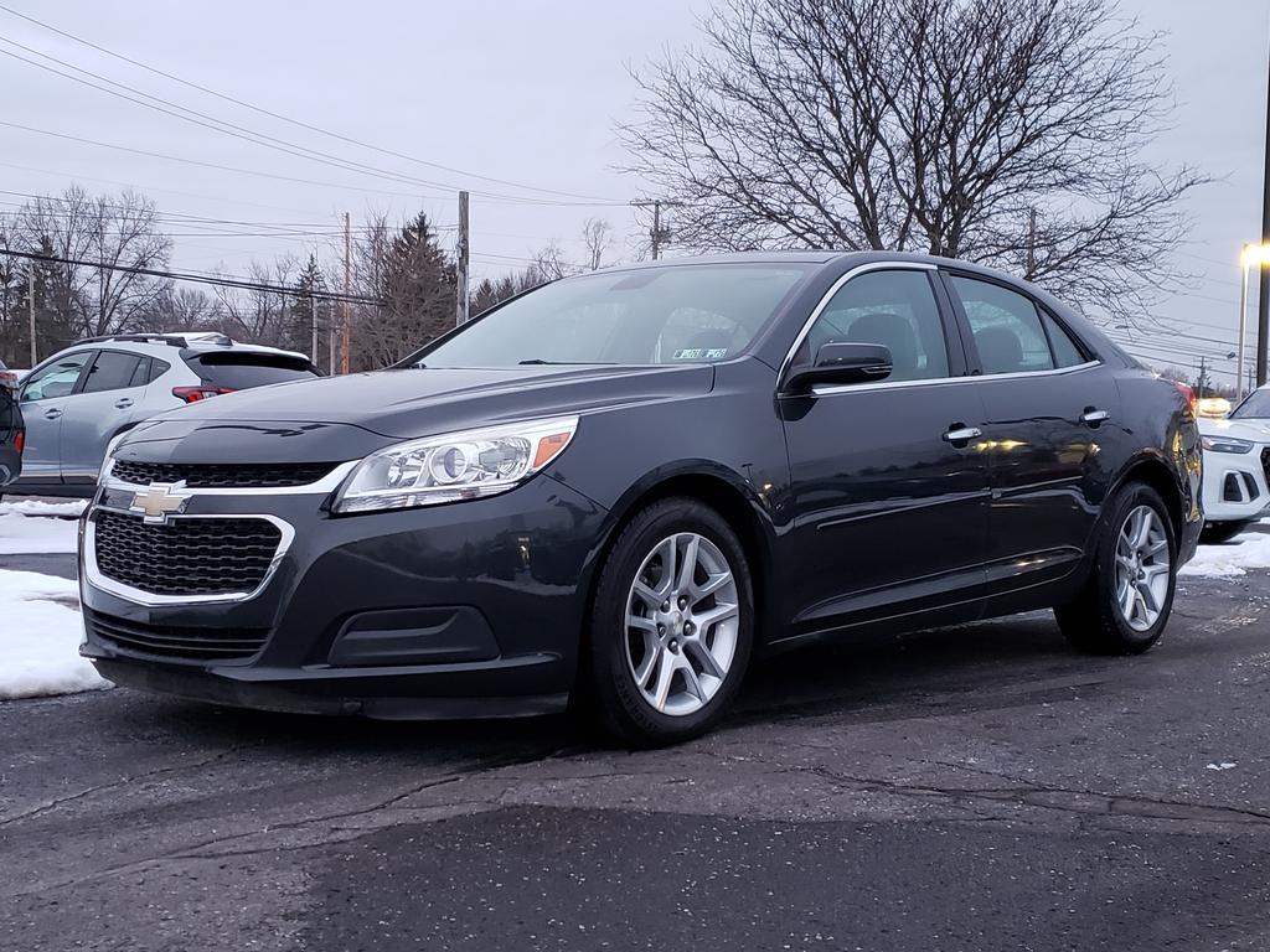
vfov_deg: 53.1
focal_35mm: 26
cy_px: 476
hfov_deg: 67.3
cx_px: 635
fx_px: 954
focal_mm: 4.3
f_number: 1.5
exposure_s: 1/28
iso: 250
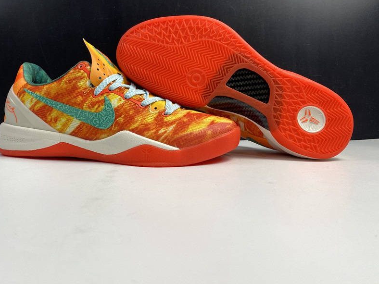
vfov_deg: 42.7
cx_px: 176
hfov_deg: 55.3
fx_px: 361
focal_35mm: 33
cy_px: 114
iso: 50
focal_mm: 4.25
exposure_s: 1/100
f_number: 1.8
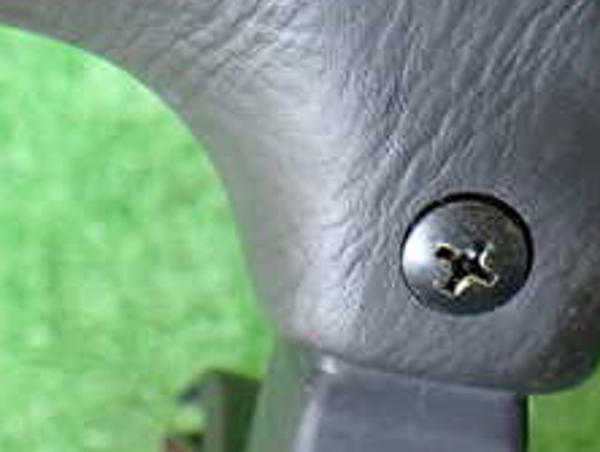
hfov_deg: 24.0
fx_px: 1405
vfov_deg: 17.5
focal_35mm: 81
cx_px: 224
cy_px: -78
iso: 800
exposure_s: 1/125
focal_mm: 5.4
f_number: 2.3
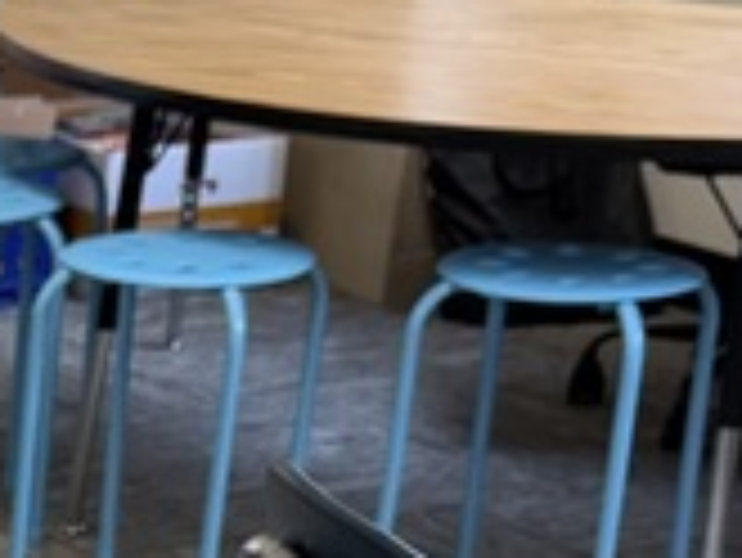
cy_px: 1161
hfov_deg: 11.9
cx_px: -715
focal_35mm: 149
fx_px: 3196
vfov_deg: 9.3
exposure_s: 1/120
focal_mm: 6.76
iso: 160
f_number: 1.78
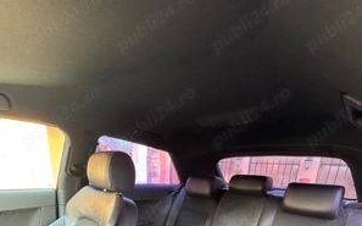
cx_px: 180
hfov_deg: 85.1
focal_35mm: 20
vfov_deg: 48.6
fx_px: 197
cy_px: 227
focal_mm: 2.22
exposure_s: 1/60
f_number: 2.2
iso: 500
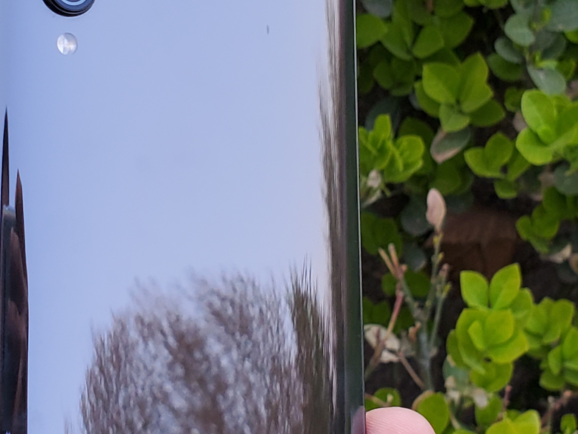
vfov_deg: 27.9
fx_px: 835
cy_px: 32
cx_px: 162
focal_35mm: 50
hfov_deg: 37.5
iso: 80
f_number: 2.4
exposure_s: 1/100
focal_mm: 4.3
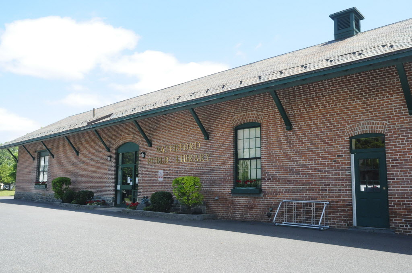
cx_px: 206
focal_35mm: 30
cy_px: 136
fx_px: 343
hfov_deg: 62.0
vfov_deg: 43.5
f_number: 5.6
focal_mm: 20
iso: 1000
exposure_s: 1/2000
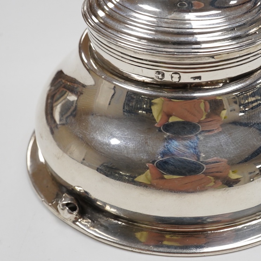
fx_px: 495
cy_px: 131
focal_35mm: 58
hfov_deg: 29.3
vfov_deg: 29.6
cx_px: 181
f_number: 20
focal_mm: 30
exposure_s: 1/100
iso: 2500
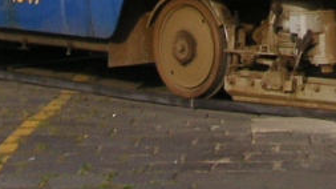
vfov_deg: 4.8
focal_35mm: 243
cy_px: -317
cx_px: 294
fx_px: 2164
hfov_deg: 8.8
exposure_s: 1/750
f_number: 3.3
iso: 50
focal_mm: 7.8
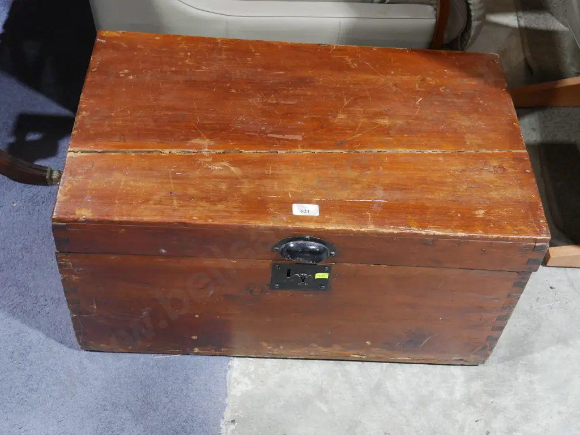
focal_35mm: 48
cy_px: 218
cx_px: 290
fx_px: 805
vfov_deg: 30.3
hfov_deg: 39.6
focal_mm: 24
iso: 1600
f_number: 5.2
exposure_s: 1/60
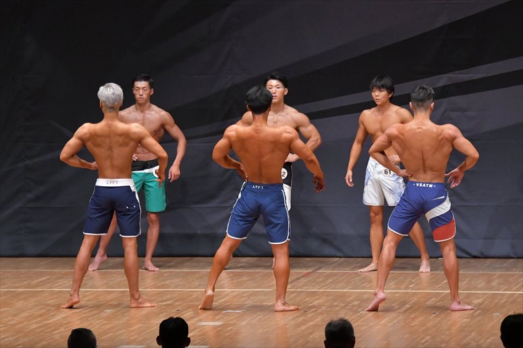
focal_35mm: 202
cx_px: 262
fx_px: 2933
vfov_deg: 6.8
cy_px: 174
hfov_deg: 10.2
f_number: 5.6
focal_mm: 135
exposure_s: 1/400
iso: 6400
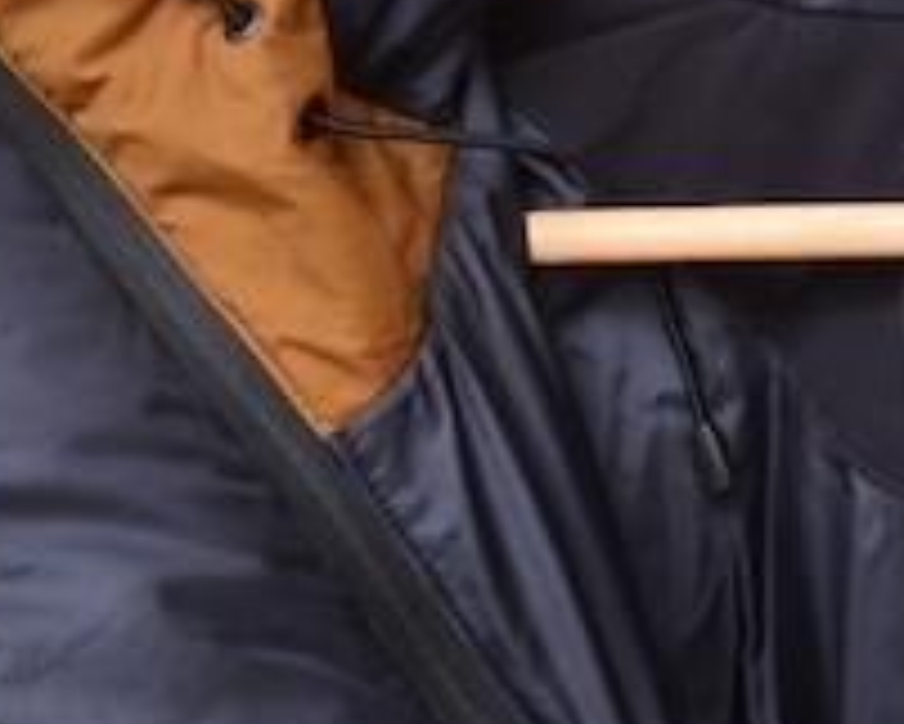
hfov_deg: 14.9
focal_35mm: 127
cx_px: 864
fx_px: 3400
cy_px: 252
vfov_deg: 12.1
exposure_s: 1/100
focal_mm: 26
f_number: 7.1
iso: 640
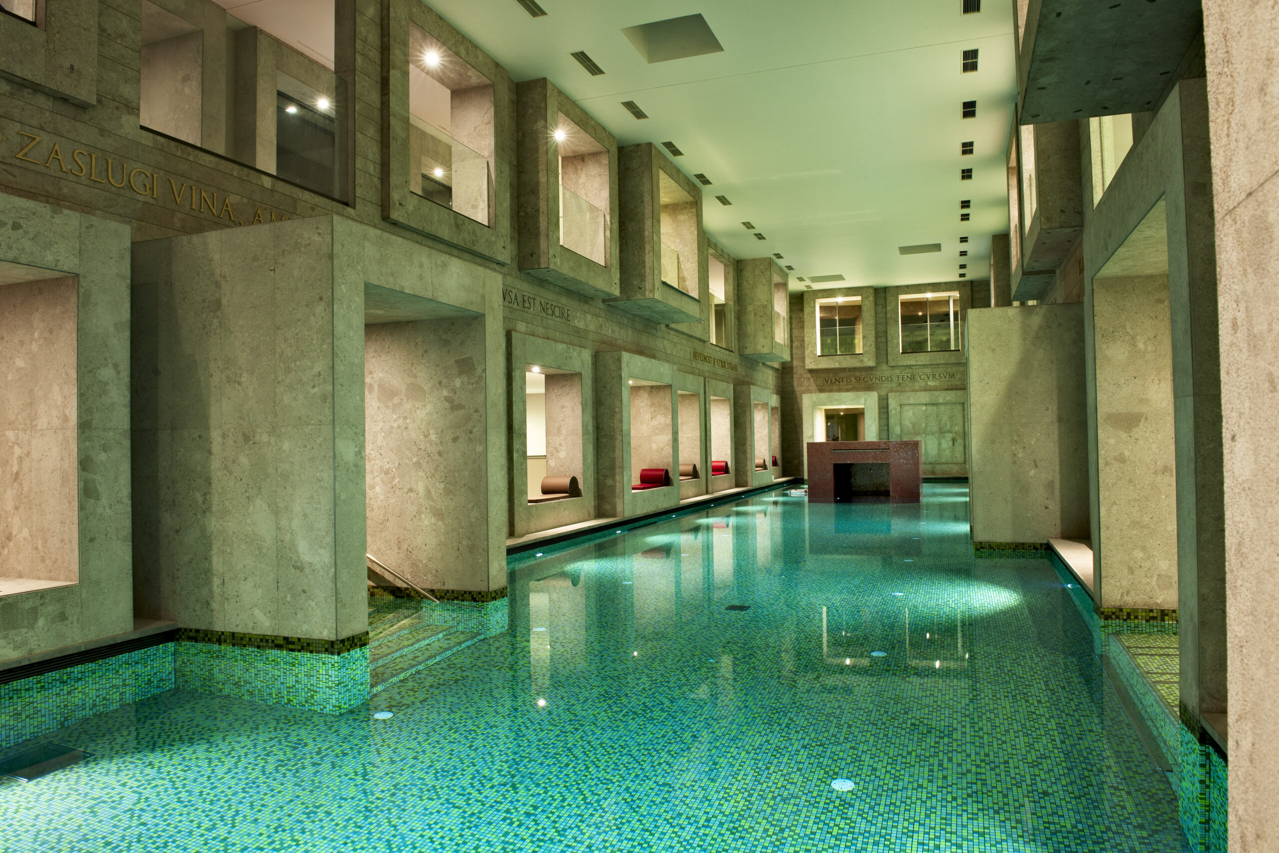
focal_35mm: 24
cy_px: 426
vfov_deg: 53.1
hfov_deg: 73.7
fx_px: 853
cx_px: 640
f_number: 16
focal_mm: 24
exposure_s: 6
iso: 100
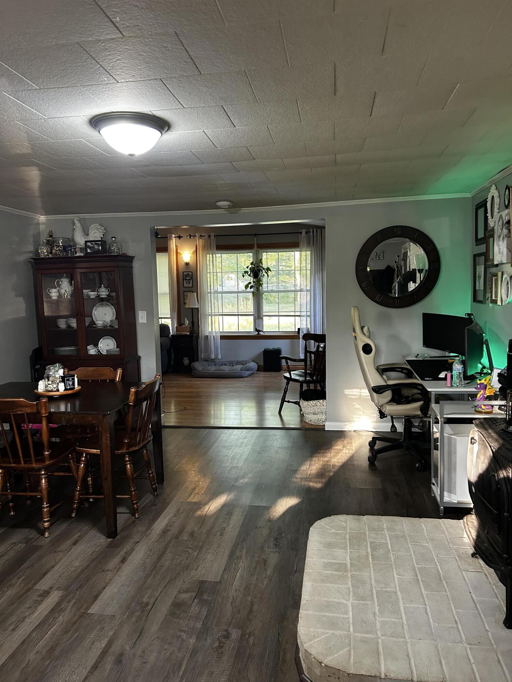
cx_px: 256
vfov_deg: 67.3
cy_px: 341
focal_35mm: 26
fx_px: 513
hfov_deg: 53.1
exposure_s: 1/60
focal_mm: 5.7
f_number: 1.5
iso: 320
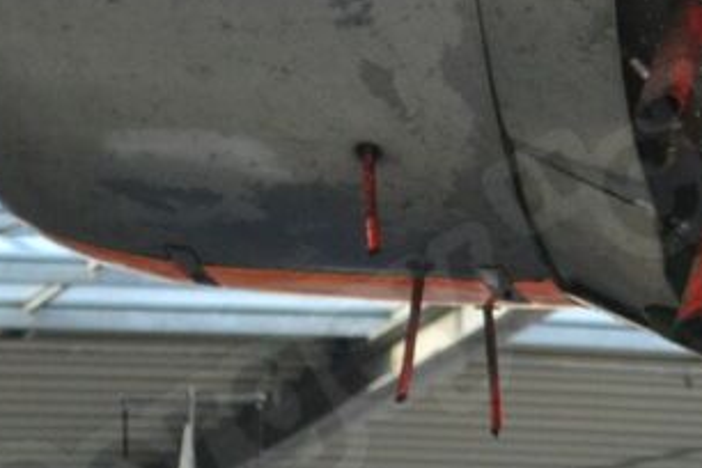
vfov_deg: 4.4
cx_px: 1214
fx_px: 6123
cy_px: -153
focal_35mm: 314
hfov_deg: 6.4
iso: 1000
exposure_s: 1/60
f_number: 5.6
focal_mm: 50
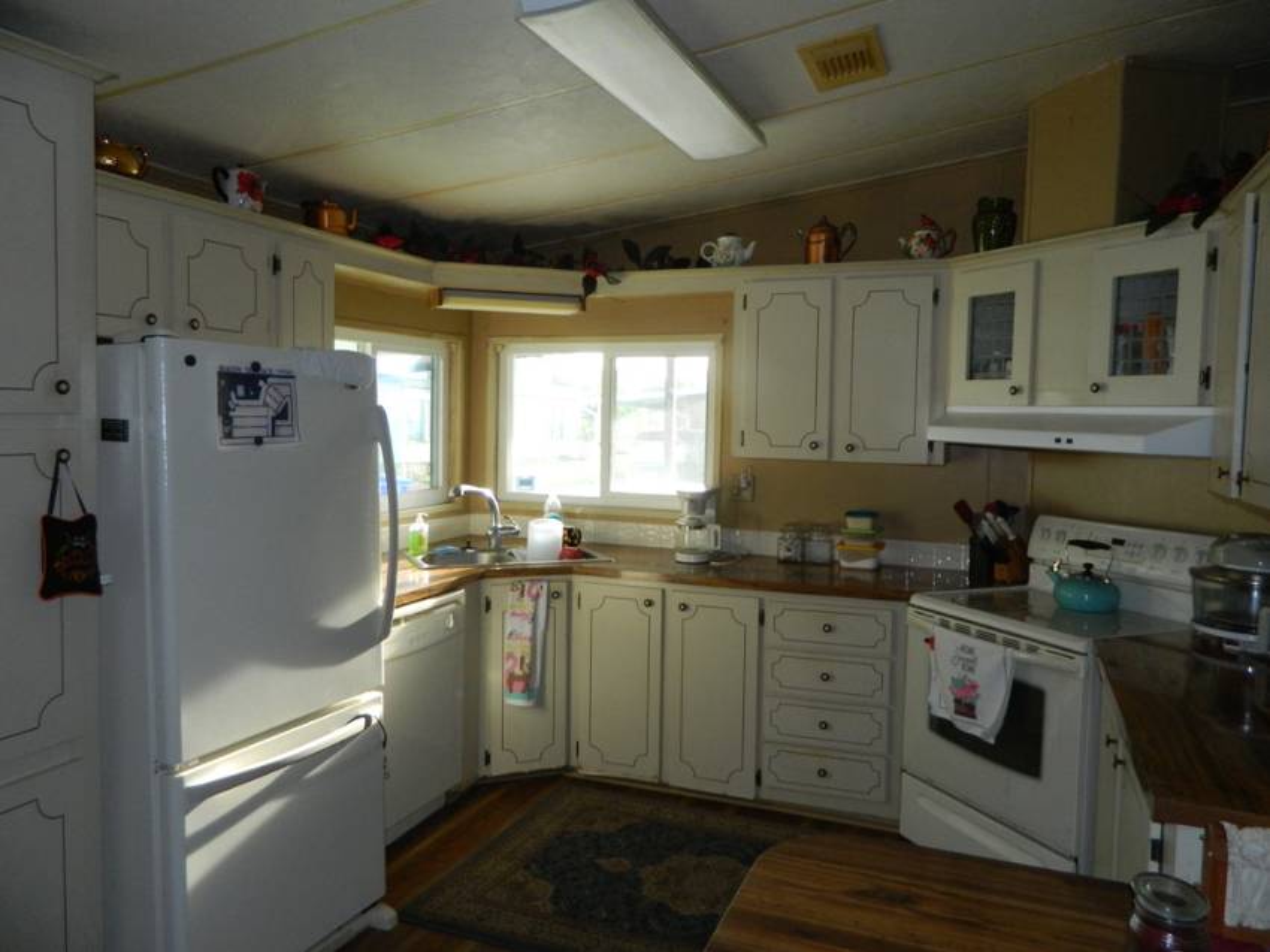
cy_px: 476
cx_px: 635
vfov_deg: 54.9
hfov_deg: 69.4
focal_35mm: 25
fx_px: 917
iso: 180
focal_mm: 4.5
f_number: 3.1
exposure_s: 1/30
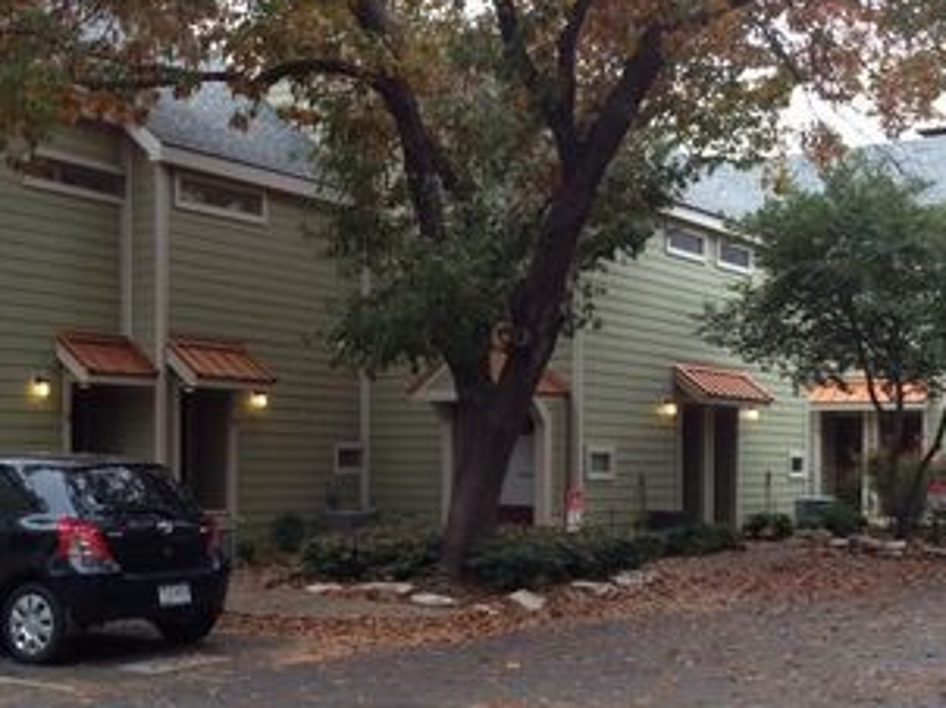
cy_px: 446
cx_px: 507
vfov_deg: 25.1
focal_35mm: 58
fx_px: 1584
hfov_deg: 33.2
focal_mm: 4.28
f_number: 2.4
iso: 50
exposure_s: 1/145
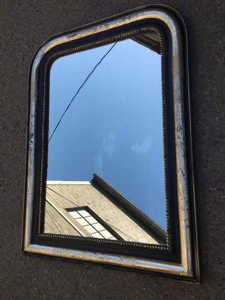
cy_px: 150
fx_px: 251
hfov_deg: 48.2
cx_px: 112
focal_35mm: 29
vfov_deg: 61.7
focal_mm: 4.15
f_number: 2.2
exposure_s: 1/845
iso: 25
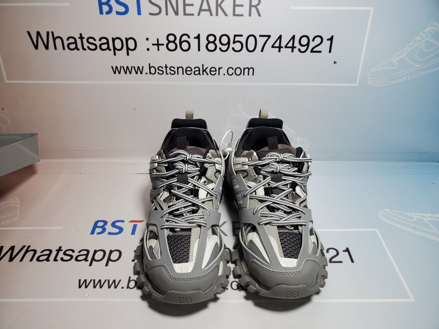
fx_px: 330
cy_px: 164
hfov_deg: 67.3
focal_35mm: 26
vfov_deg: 53.1
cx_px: 220
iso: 50
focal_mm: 4.3
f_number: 1.5
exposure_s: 1/264
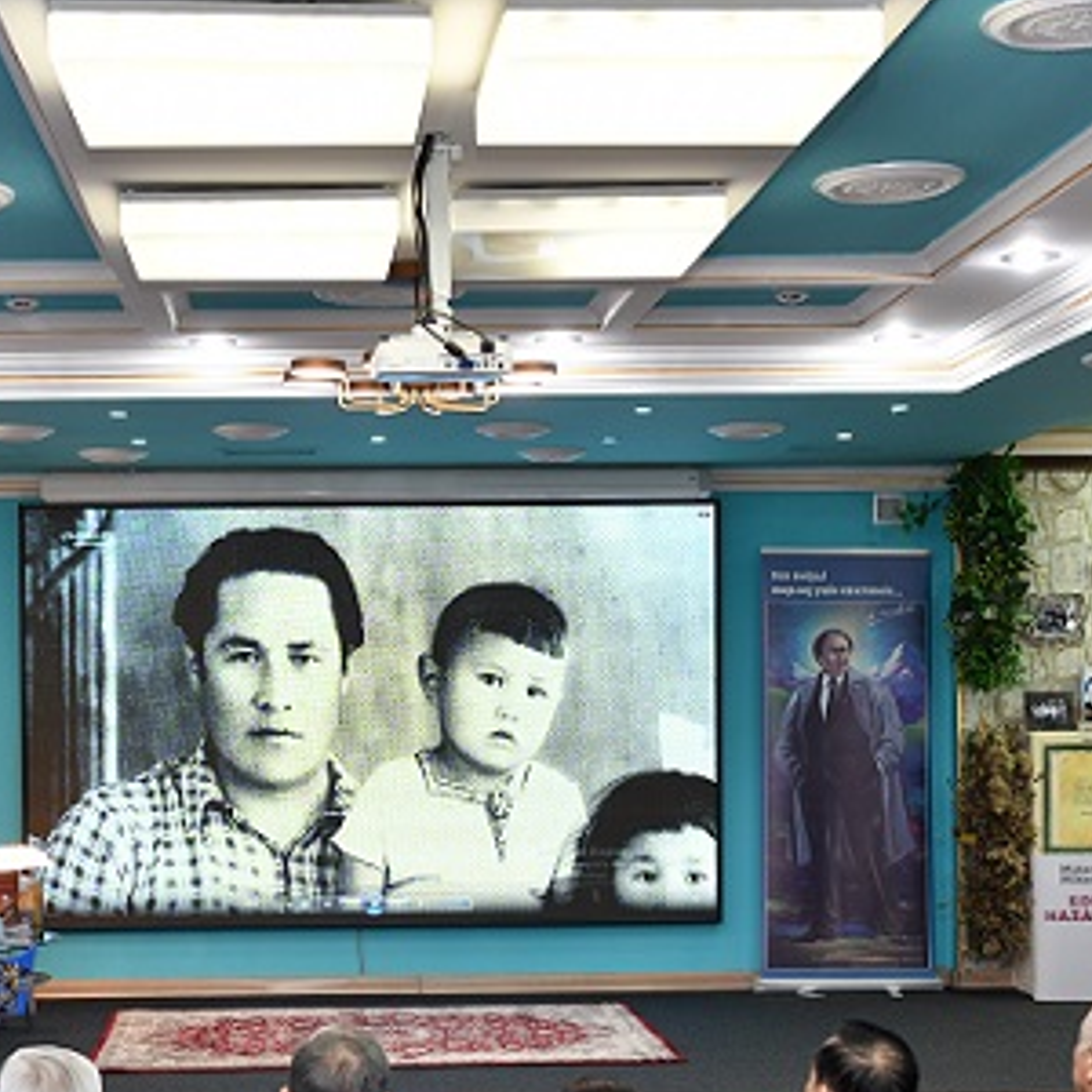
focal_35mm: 65
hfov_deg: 26.4
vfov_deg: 26.3
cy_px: 770
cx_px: 380
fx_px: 2320
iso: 1250
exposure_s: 1/250
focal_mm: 35
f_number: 4
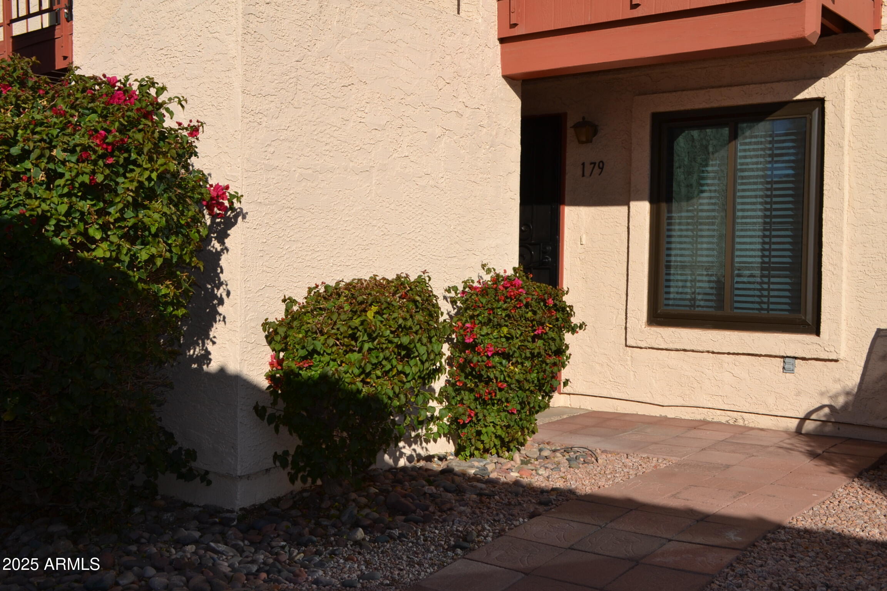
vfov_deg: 34.2
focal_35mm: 39
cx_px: 444
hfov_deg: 49.6
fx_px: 961
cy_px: 296
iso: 100
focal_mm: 26
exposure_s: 1/200
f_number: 10
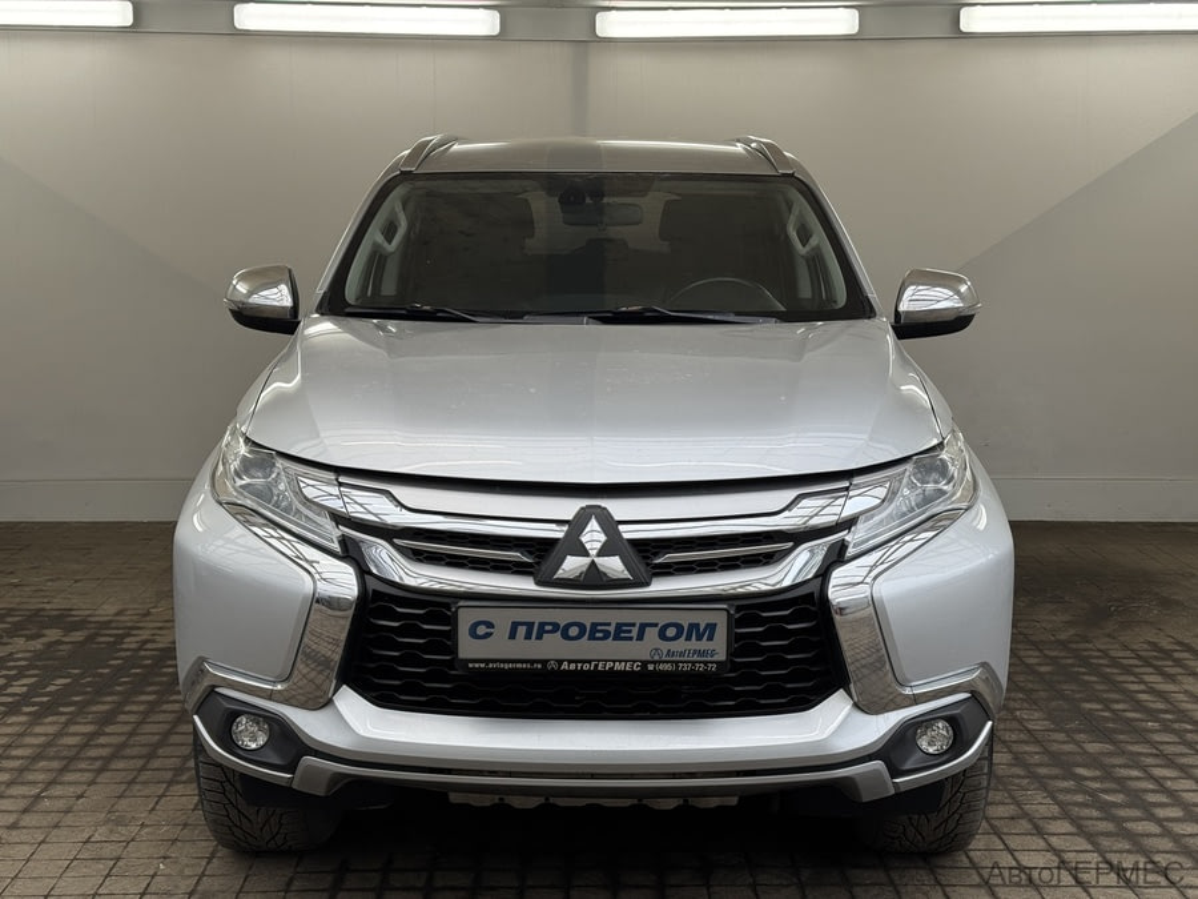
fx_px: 1661
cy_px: 450
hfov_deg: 39.7
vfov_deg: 30.3
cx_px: 599
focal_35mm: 48
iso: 64
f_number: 1.78
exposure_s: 1/402
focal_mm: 6.76
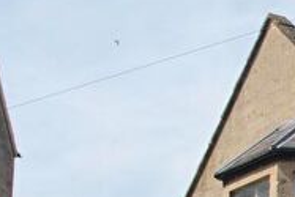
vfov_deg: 9.9
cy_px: 285
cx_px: 547
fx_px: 1107
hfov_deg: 13.5
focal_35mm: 135
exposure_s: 1/200
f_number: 8
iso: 100
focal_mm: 24
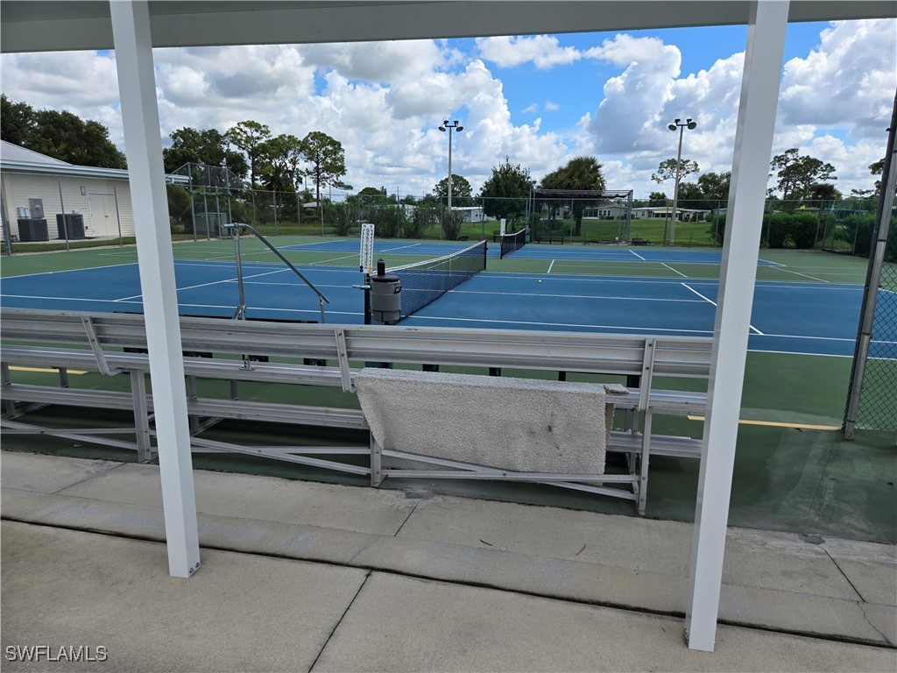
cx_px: 448
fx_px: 596
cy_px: 336
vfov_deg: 58.9
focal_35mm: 23
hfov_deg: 73.9
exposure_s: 1/1894
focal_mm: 5.4
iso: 25
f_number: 1.8
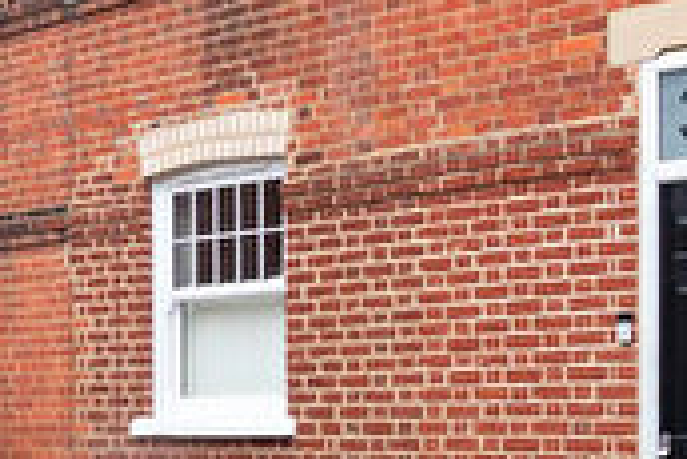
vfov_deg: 19.4
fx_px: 1280
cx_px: 56
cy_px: -60
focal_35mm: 67
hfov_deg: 28.7
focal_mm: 16.5
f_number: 7.1
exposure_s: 1/125
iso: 2000
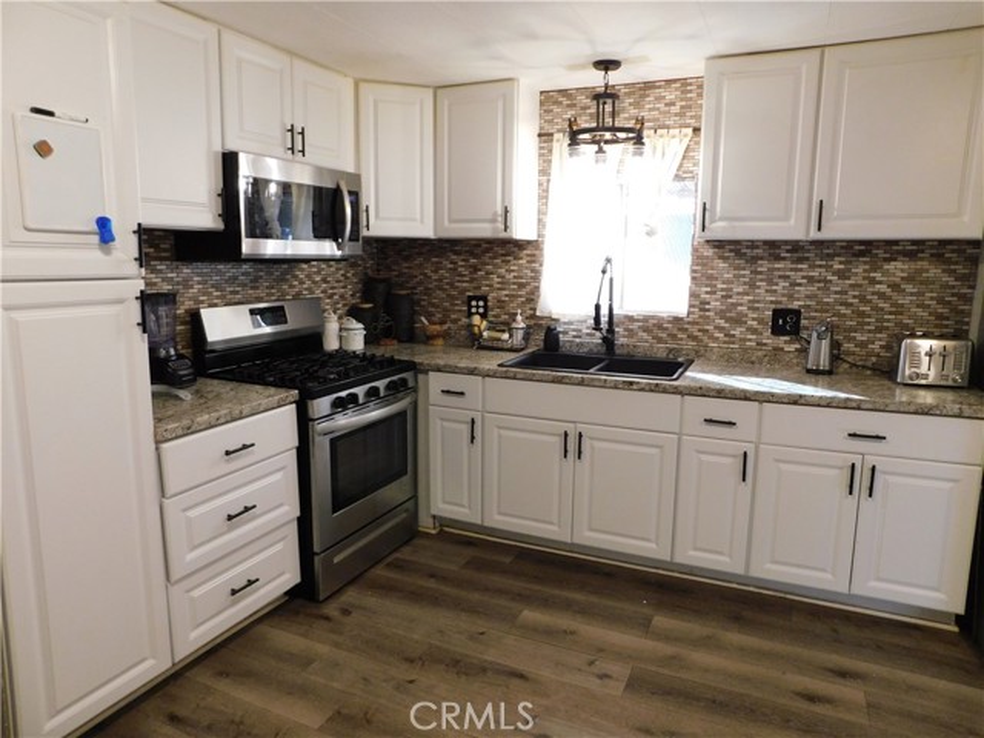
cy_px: 369
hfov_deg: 73.9
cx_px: 492
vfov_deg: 58.9
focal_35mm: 23
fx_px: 654
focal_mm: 4
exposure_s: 1/30
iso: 220
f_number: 3
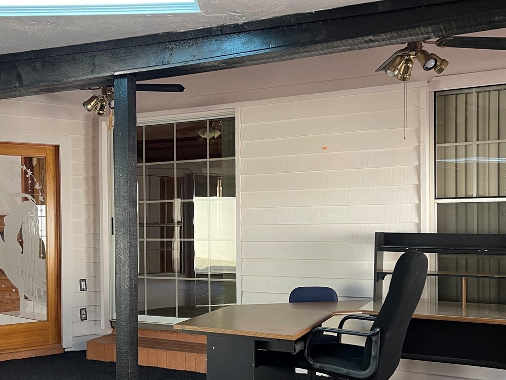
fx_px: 585
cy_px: 224
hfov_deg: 46.5
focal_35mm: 40
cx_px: 200
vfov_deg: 35.9
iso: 250
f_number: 1.6
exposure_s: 1/60
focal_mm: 5.1
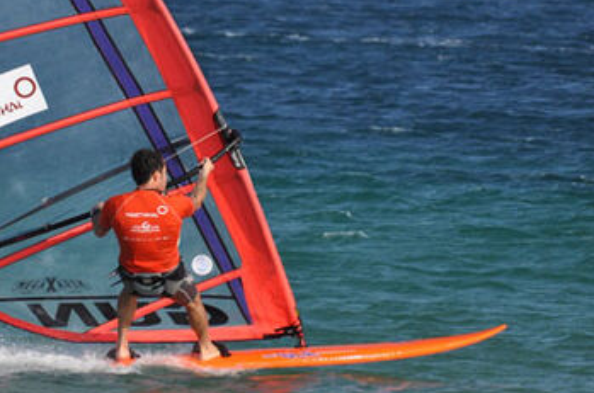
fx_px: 9351
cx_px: 221
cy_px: 53
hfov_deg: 3.6
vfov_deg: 2.4
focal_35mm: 568
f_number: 6.3
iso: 400
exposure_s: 1/1600
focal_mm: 200
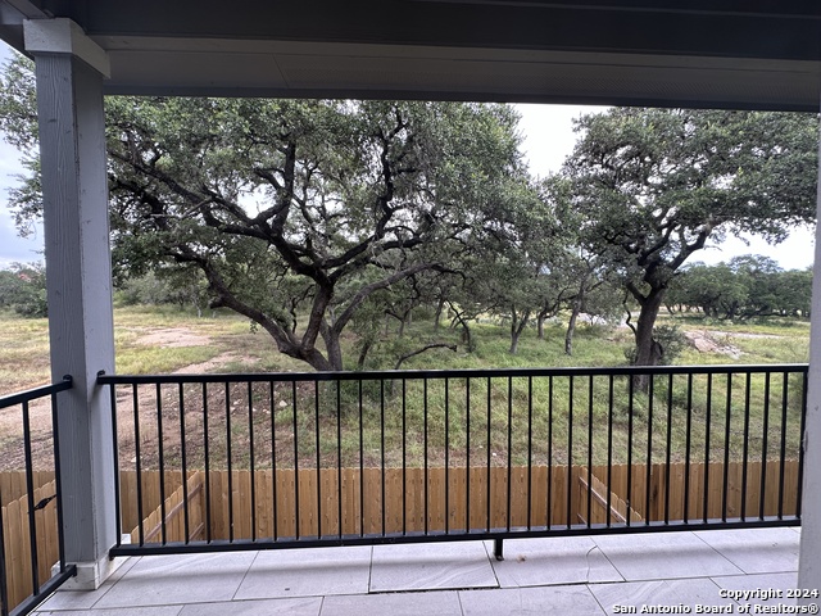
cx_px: 410
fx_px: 332
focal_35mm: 14
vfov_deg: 85.7
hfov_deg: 102.1
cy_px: 308
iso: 64
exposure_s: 1/99
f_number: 2.2
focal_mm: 2.22
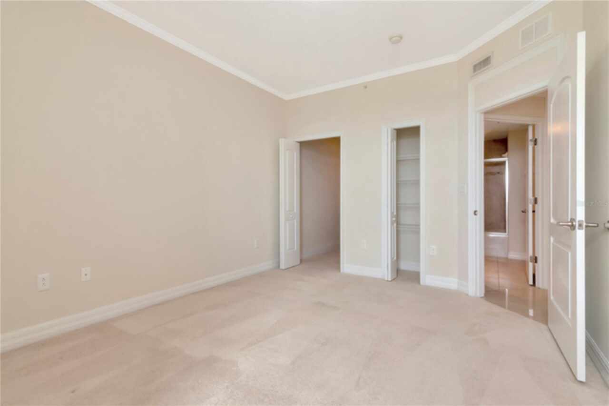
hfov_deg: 95.0
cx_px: 304
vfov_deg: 72.0
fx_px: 279
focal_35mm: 16
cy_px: 203
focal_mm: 11
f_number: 18
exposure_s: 1/10
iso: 1000
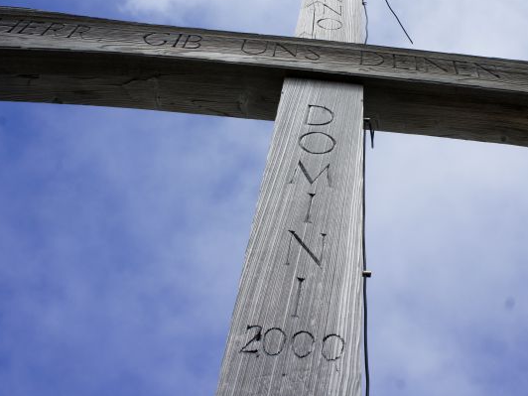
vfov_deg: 36.6
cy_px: 146
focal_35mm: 39
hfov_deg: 47.2
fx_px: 595
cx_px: 344
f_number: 11
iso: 200
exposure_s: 1/250
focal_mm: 18
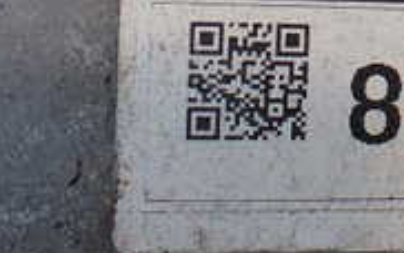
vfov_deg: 12.0
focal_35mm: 105
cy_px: -107
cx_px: 499
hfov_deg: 18.6
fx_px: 1157
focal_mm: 5.4
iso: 160
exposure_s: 1/125
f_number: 2.3
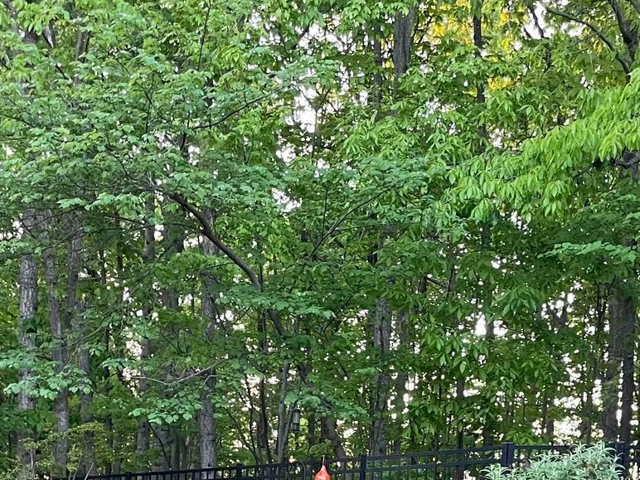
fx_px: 1276
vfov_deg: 19.6
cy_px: 624
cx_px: 351
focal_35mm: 69
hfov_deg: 28.1
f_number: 1.6
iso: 250
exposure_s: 1/60
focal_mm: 4.2
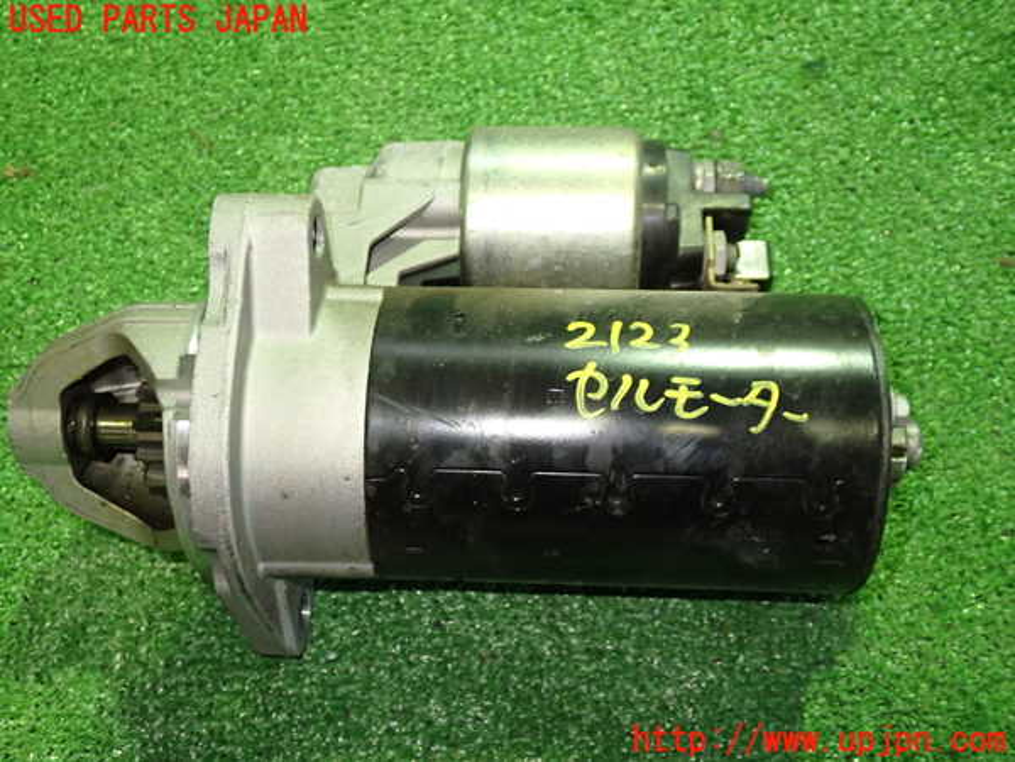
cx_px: 508
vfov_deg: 39.7
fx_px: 1056
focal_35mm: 36
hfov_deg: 51.4
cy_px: 381
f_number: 2.5
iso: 640
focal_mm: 6.37
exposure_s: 1/40
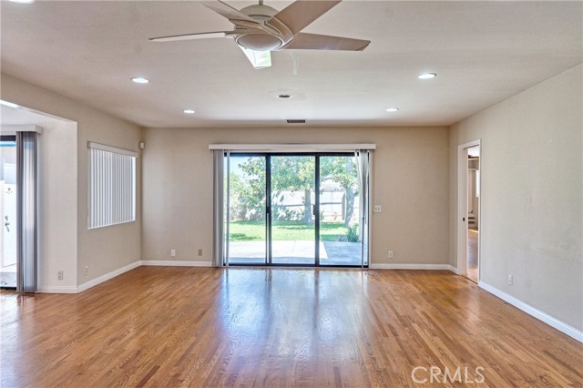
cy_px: 194
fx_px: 388
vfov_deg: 53.1
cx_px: 292
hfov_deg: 73.8
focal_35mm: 24
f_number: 5
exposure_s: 1/100
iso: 125
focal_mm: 24
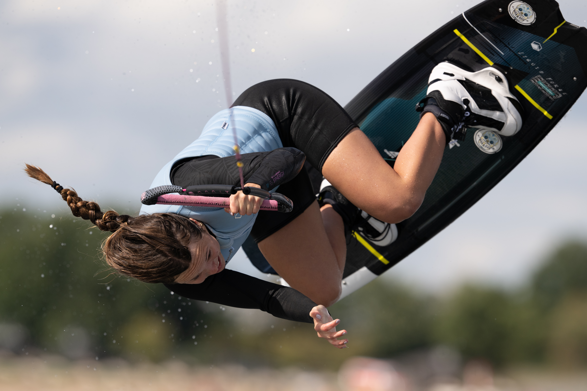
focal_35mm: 464
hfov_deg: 4.4
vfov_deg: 3.0
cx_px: 278
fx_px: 7565
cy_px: 209
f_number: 5
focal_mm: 400
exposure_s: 1/3200
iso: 320
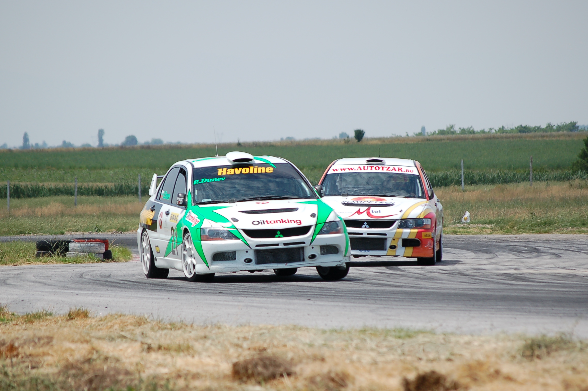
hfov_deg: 7.7
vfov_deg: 5.1
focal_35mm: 267
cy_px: 216
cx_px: 289
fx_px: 4352
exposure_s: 1/1000
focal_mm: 135
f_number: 5
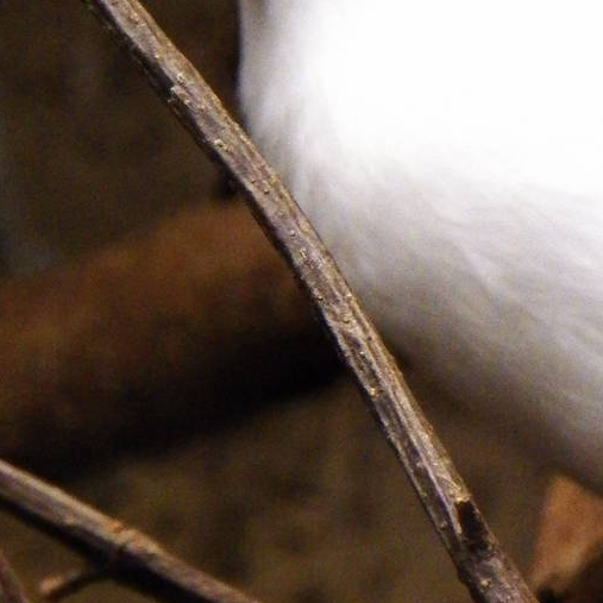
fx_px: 6208
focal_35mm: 315
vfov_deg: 5.6
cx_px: 633
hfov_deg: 5.5
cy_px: 153
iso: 800
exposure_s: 1/40
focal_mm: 20.2
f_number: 3.6
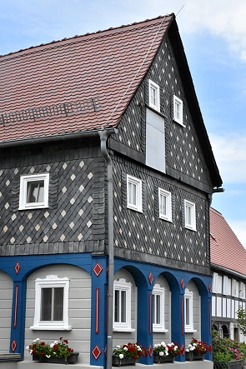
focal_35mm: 63
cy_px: 184
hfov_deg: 21.6
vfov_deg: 31.9
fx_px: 646
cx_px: 123
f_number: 10
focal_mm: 42
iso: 5600
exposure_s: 1/8000
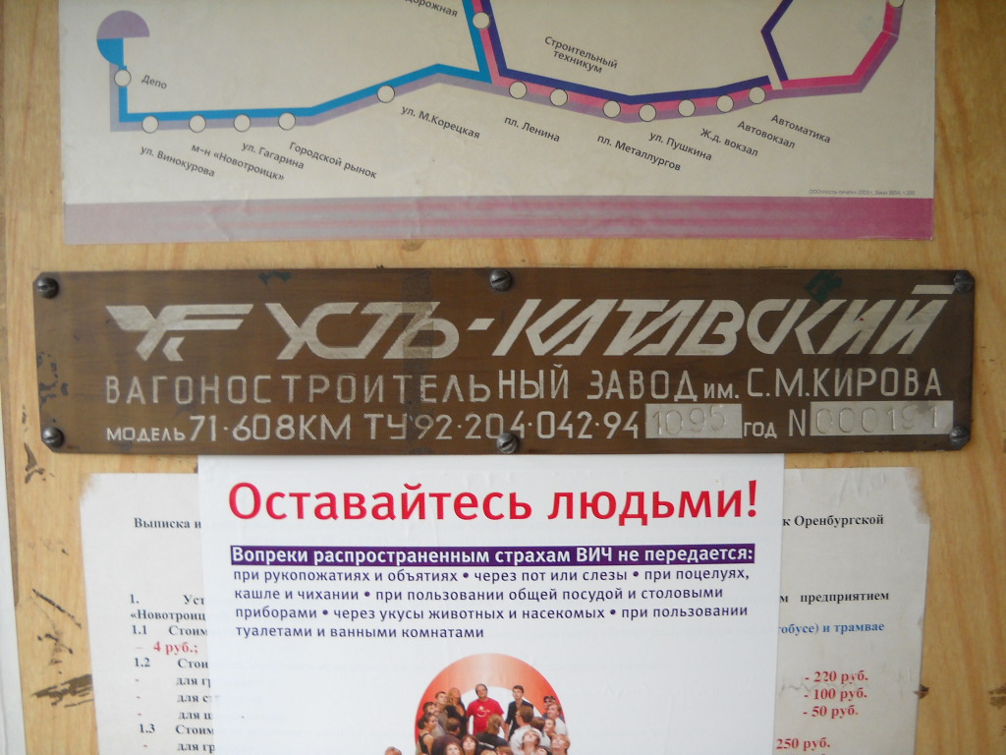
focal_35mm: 41
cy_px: 378
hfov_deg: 45.8
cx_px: 503
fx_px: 1192
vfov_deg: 35.1
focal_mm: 6.72
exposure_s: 1/60
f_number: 3.1
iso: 141
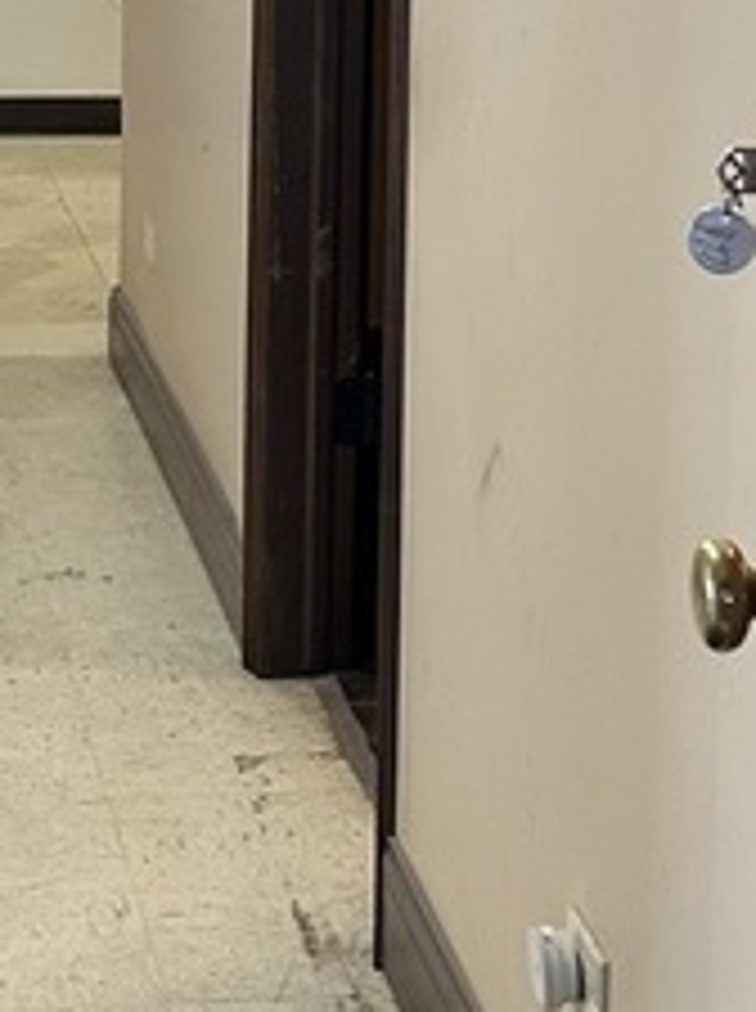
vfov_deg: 15.6
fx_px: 3650
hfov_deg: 11.8
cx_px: 369
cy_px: 76
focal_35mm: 125
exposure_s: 1/120
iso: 100
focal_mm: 5.7
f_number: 1.5
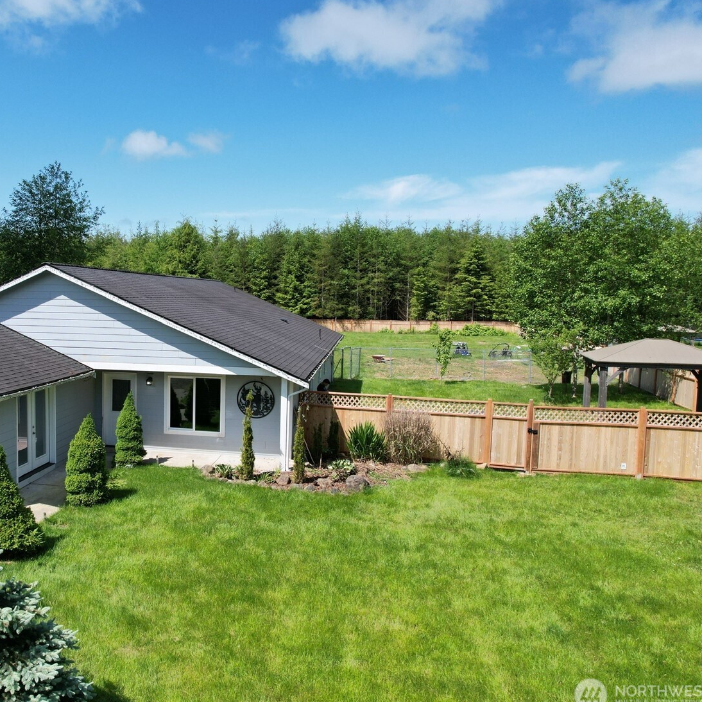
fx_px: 665
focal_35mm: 29
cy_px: 356
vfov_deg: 55.6
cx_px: 186
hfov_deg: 53.4
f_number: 2.8
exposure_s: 1/1600
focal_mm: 8.38
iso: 110
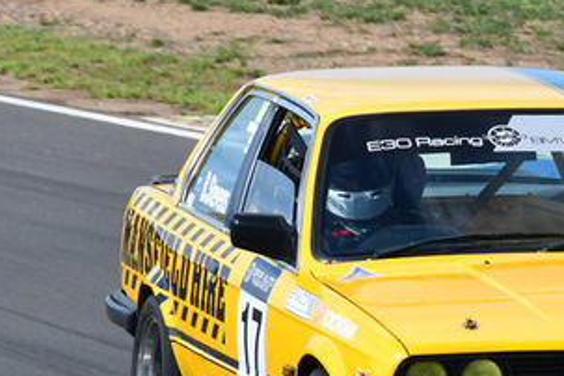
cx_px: 480
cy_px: 268
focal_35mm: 1981
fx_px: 31033
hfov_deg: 1.0
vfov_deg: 0.7
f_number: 13
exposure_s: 1/640
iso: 800
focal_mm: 500
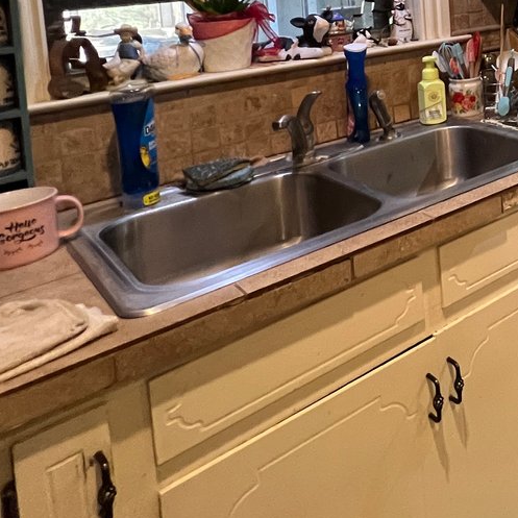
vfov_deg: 40.7
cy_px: -11
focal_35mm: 35
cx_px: 672
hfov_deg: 34.0
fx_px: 593
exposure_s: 1/60
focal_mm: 1.57
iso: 500
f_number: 1.8
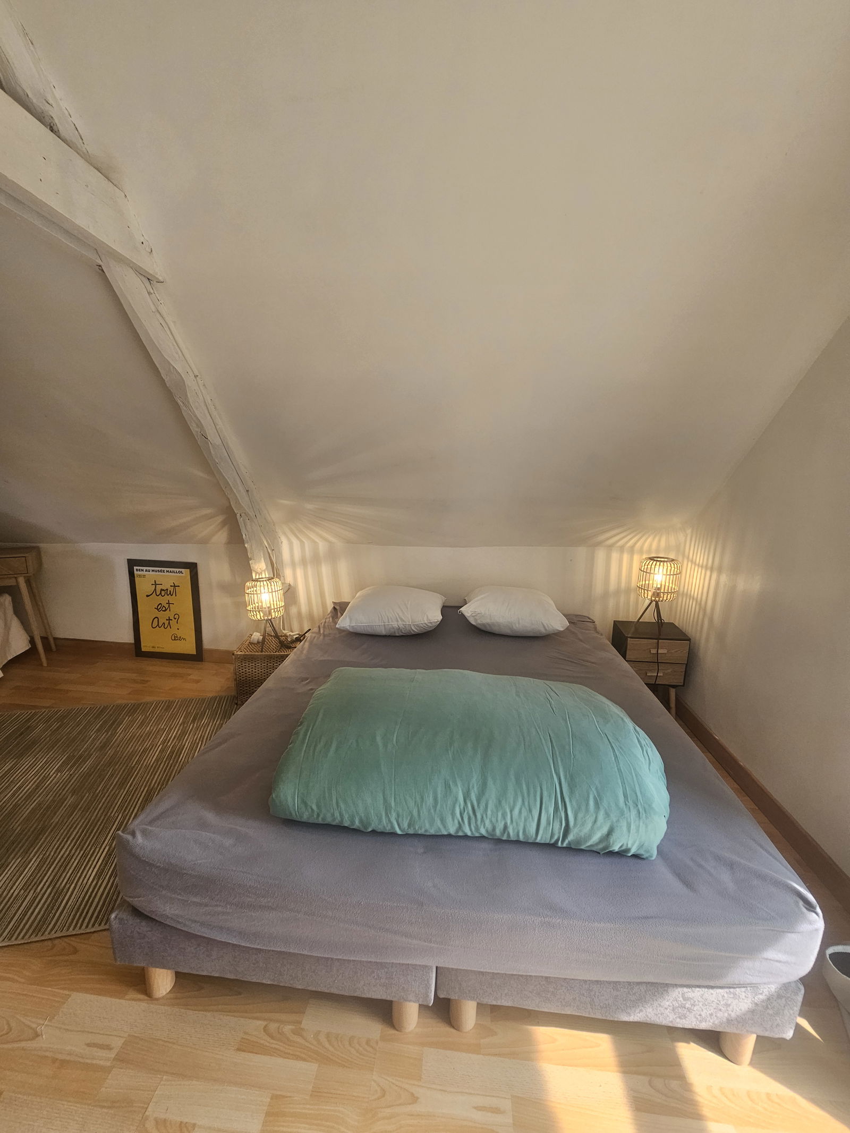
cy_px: 566
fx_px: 426
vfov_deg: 106.2
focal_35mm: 13
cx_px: 425
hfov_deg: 89.9
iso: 100
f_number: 2.2
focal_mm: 2.2
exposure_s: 1/50
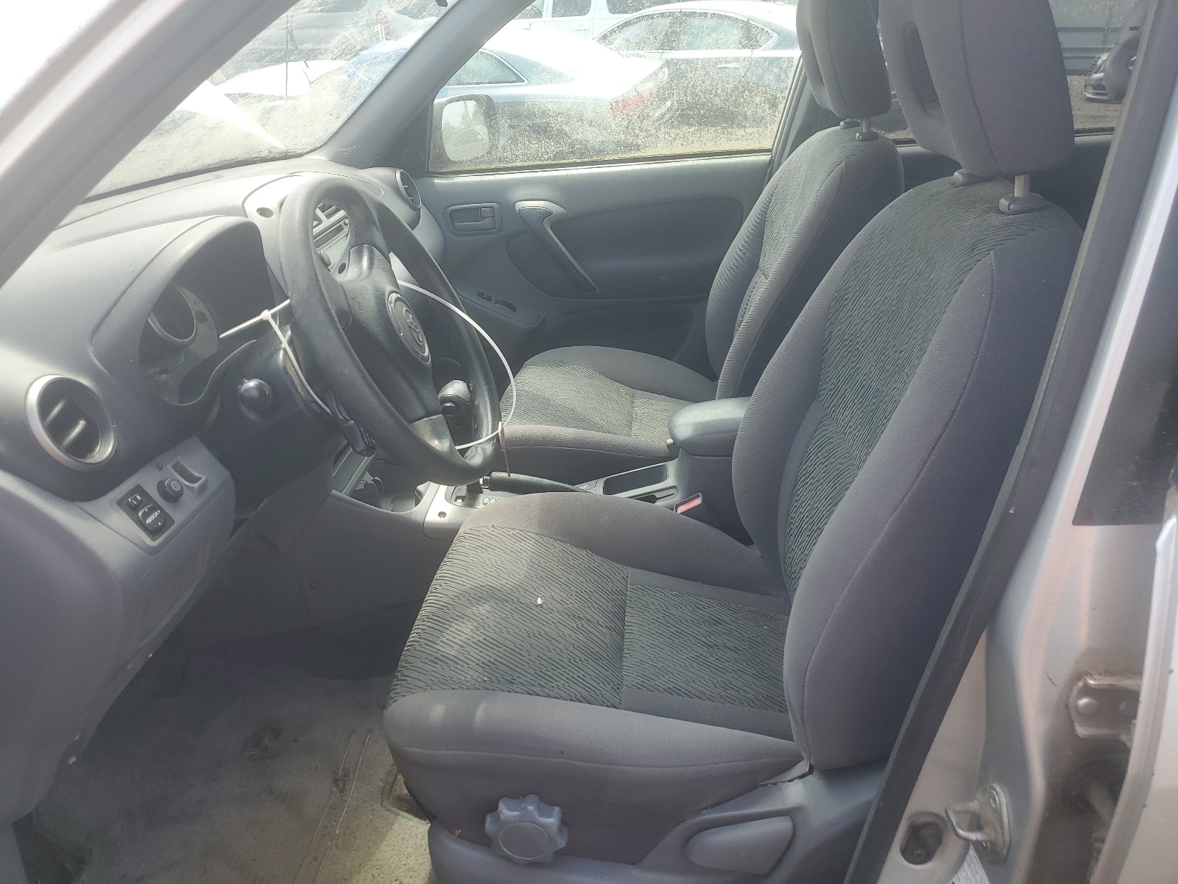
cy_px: 442
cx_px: 589
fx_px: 885
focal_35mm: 26
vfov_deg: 53.1
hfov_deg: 67.3
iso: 50
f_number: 1.5
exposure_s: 1/667
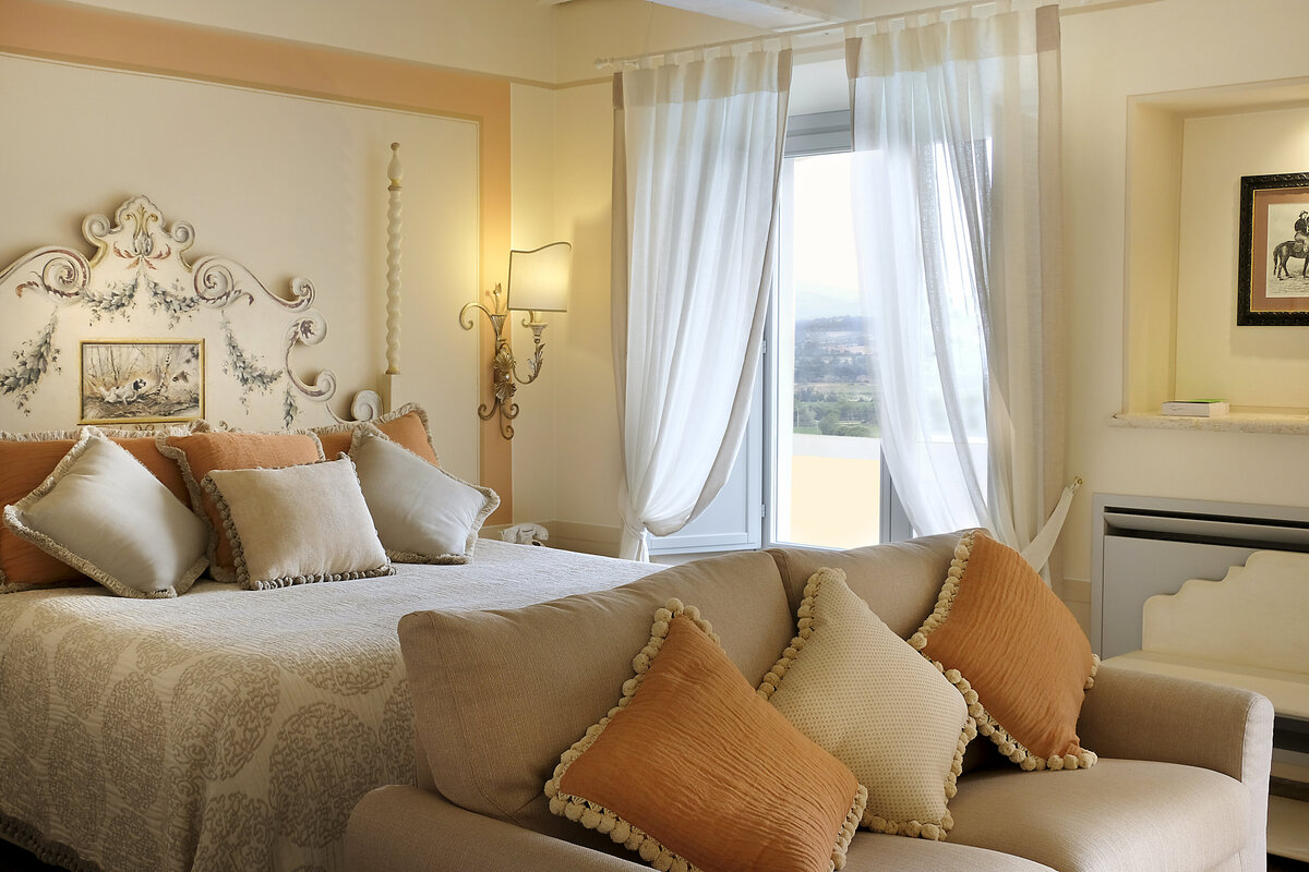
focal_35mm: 42
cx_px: 654
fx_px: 1527
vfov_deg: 31.9
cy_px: 436
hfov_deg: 46.4
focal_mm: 27.9
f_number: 8
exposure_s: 1/15
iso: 400
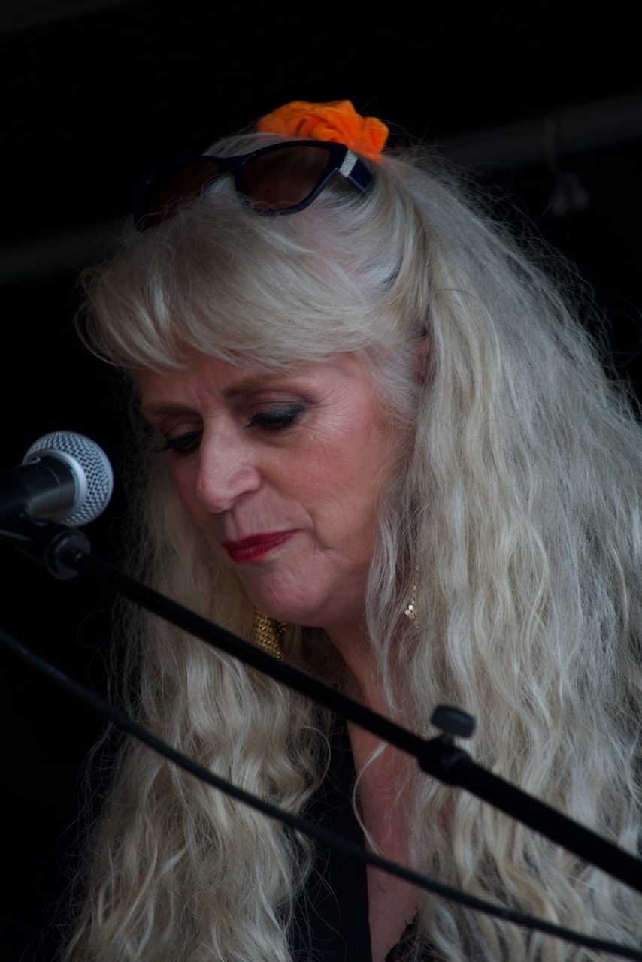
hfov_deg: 3.0
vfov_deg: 4.5
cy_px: 481
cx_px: 321
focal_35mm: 458
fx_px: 12244
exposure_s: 1/80
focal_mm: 167.98
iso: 100
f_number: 4
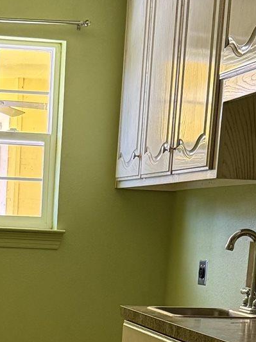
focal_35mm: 104
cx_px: 19
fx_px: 1025
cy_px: 480
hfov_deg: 14.1
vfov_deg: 17.4
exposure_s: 1/120
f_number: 1.78
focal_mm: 6.76
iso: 400
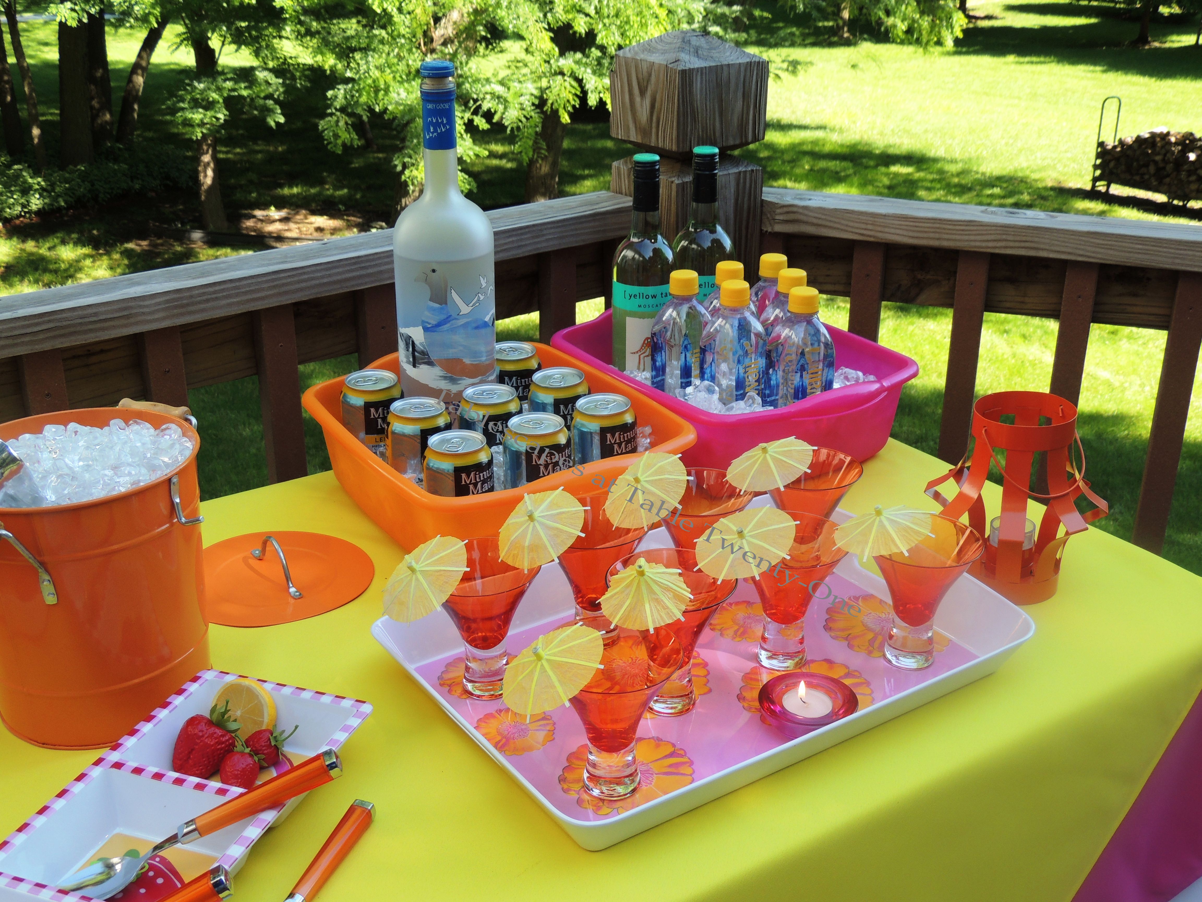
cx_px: 601
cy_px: 451
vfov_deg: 36.0
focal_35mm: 40
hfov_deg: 46.8
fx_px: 1389
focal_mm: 7.1
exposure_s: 1/160
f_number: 3.3
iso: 100
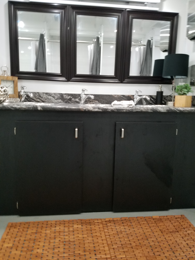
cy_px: 130
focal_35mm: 26
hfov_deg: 53.1
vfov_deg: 67.3
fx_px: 195
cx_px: 98
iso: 250
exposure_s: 1/14
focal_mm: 4.2
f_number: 1.7
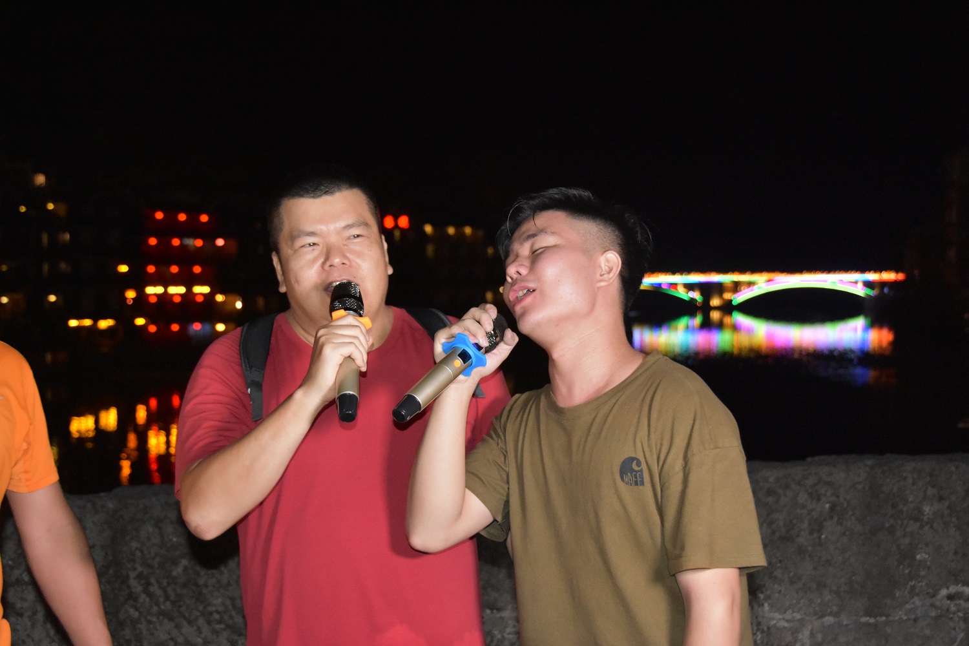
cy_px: 323
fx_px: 1413
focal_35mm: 52
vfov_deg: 25.8
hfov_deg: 37.9
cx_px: 484
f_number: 4.2
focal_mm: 35
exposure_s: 1/60
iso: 4000
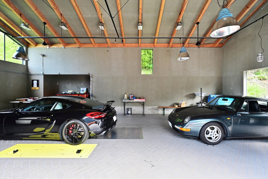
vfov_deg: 81.2
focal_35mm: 14
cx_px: 134
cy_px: 90
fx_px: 104
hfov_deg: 104.2
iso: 100
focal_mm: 14
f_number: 8
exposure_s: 1/10
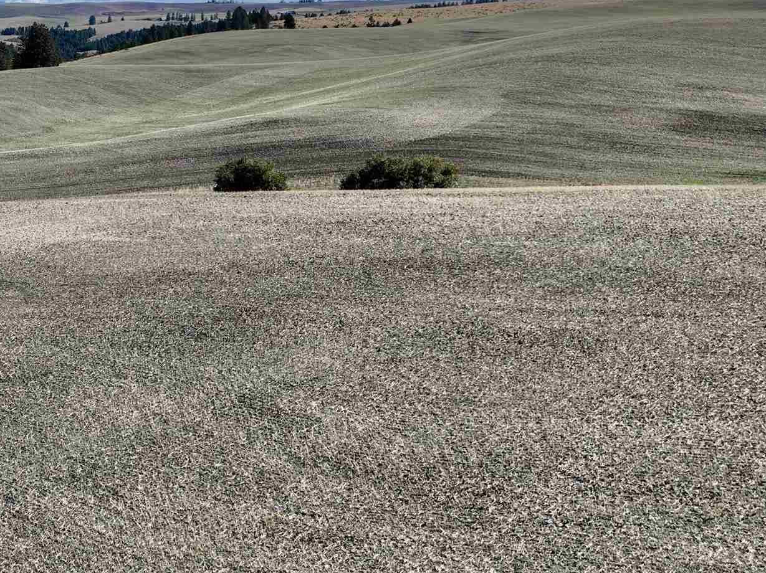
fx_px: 1327
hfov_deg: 30.8
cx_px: 85
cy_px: 187
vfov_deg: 24.3
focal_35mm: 60
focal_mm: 12.29
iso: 120
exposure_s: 1/2000
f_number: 2.8
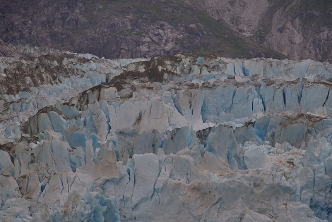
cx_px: 171
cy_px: 115
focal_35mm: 179
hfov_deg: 11.5
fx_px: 1652
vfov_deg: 7.7
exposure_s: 1/250
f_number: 4
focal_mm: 120
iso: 125
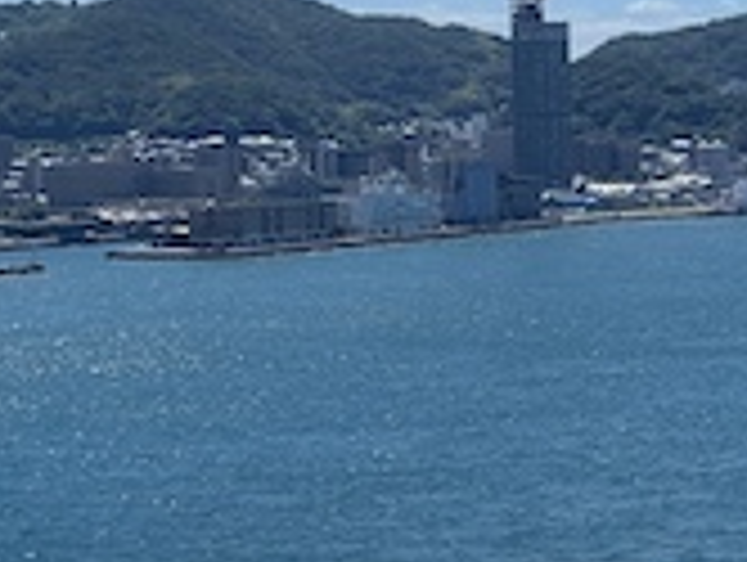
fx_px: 3242
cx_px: 405
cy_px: 90
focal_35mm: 150
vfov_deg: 9.9
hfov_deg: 13.1
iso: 25
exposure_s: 1/2283
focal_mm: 6
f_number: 2
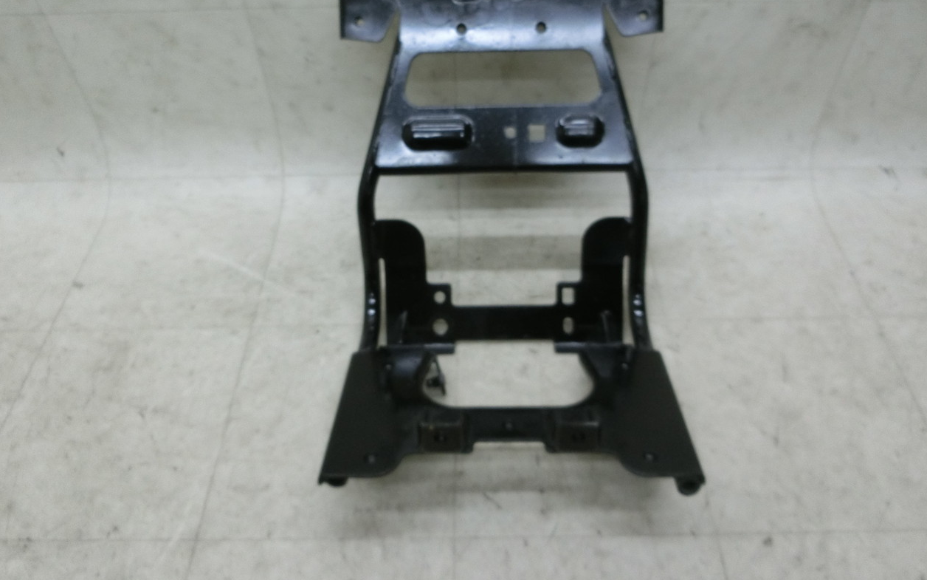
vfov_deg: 45.7
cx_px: 472
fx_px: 682
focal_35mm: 27
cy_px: 227
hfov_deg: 68.4
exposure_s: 1/125
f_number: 3.5
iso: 400
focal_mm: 4.5
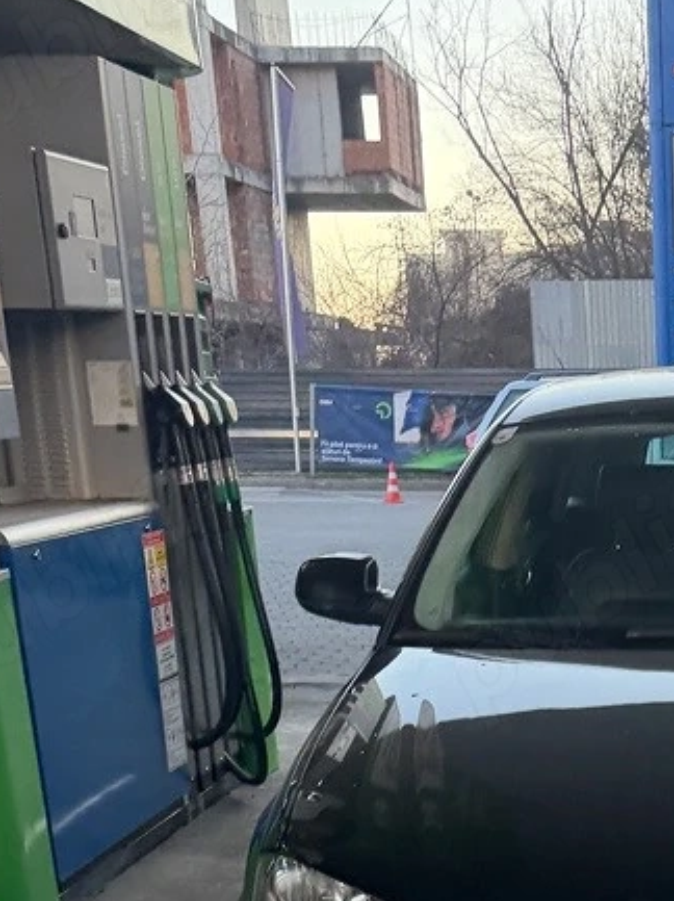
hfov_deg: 18.8
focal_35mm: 74
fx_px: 1924
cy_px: 1161
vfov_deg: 23.4
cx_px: 811
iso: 80
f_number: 1.78
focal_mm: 6.76
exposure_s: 1/270
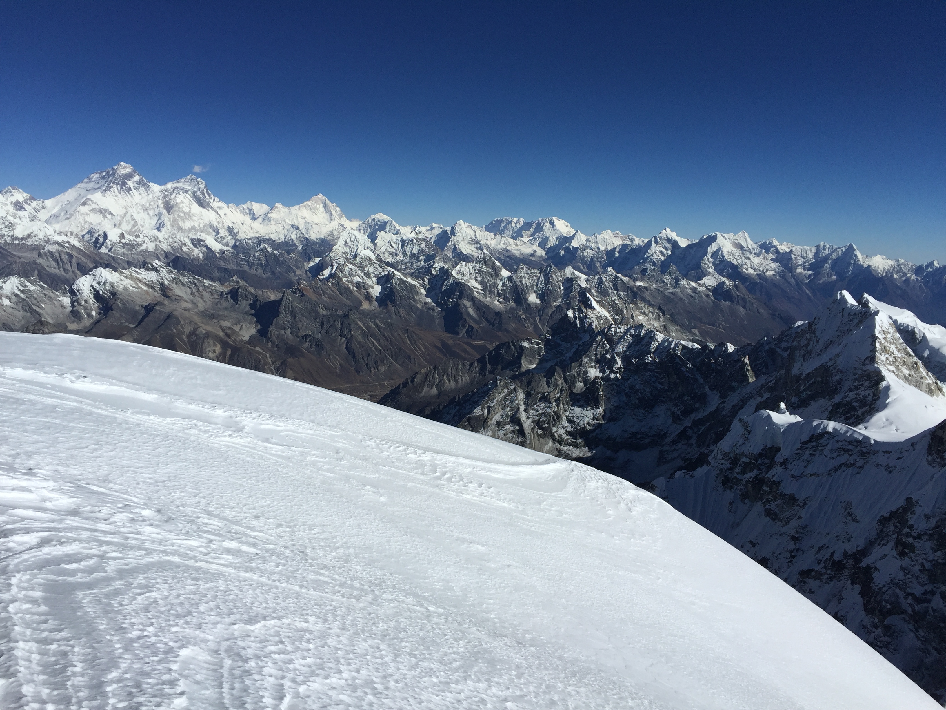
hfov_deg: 61.7
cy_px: 355
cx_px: 473
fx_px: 793
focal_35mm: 29
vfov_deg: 48.2
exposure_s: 1/6623
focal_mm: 4.15
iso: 32
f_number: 2.2
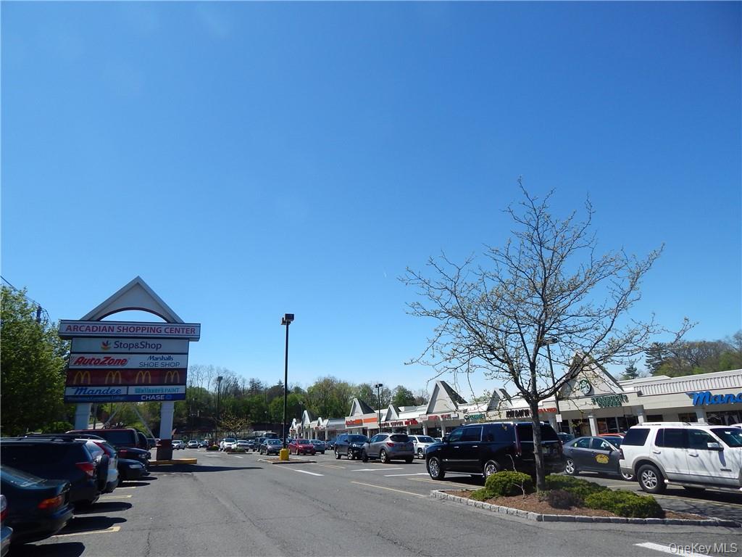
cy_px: 278
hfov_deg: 73.9
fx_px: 493
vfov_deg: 58.9
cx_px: 371
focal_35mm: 23
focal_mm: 4
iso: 125
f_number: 6
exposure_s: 1/640
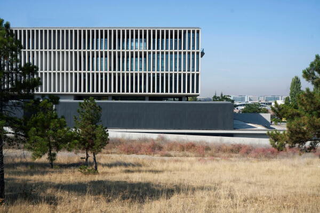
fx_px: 293
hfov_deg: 57.2
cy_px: 106
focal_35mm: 33
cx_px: 160
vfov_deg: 40.0
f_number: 11
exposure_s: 1/250
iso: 100
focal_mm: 22
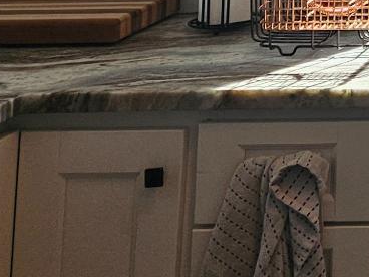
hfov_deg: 12.8
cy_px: -381
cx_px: 810
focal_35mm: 128
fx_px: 1364
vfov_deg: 10.1
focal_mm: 5.4
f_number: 1.8
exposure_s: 1/140
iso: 25
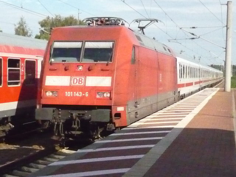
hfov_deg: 55.4
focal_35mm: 33
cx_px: 118
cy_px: 88
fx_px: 225
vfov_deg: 42.9
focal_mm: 5.5
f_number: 8
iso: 1600
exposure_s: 1/2000
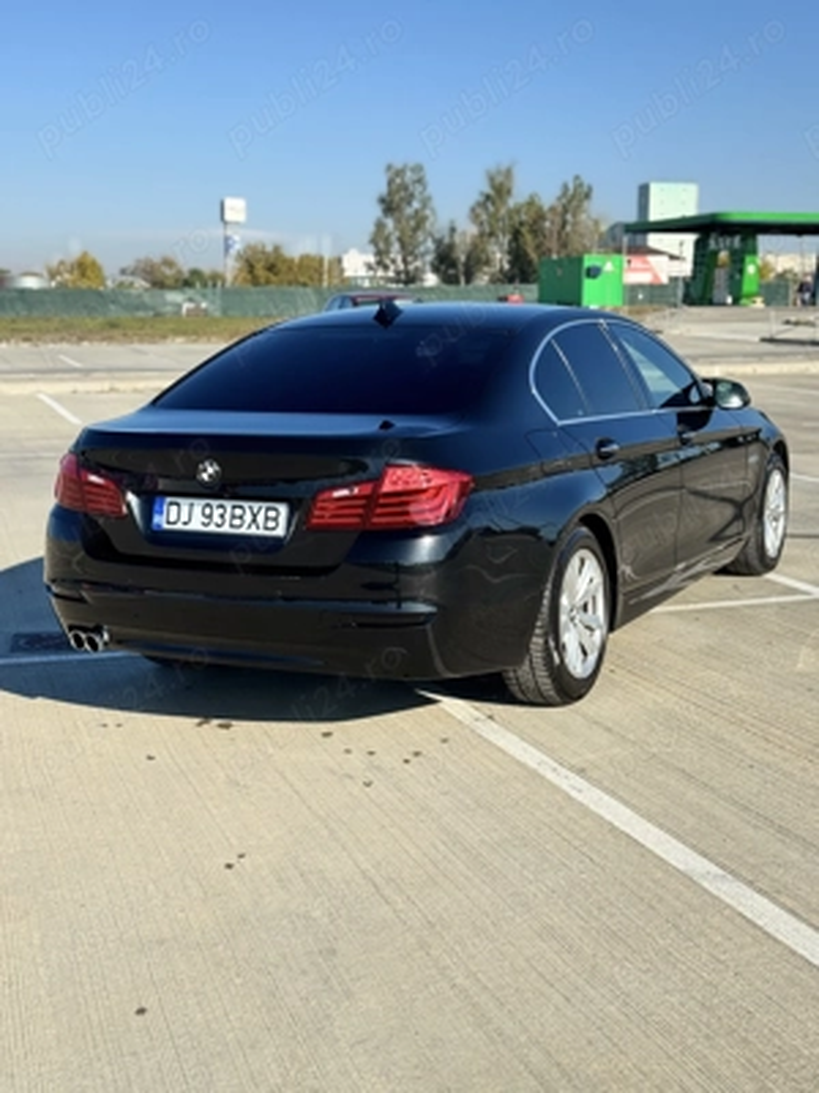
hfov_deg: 30.3
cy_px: 546
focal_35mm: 48
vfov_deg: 39.7
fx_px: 1514
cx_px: 410
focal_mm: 6.76
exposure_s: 1/4975
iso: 64
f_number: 1.78
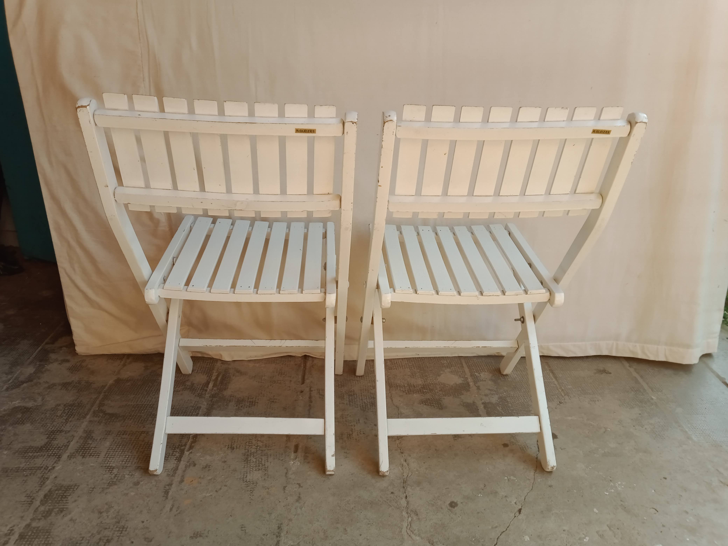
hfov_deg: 65.3
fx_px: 568
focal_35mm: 27
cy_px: 273
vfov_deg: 51.4
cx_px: 364
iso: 113
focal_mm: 3.54
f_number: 2
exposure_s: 1/209
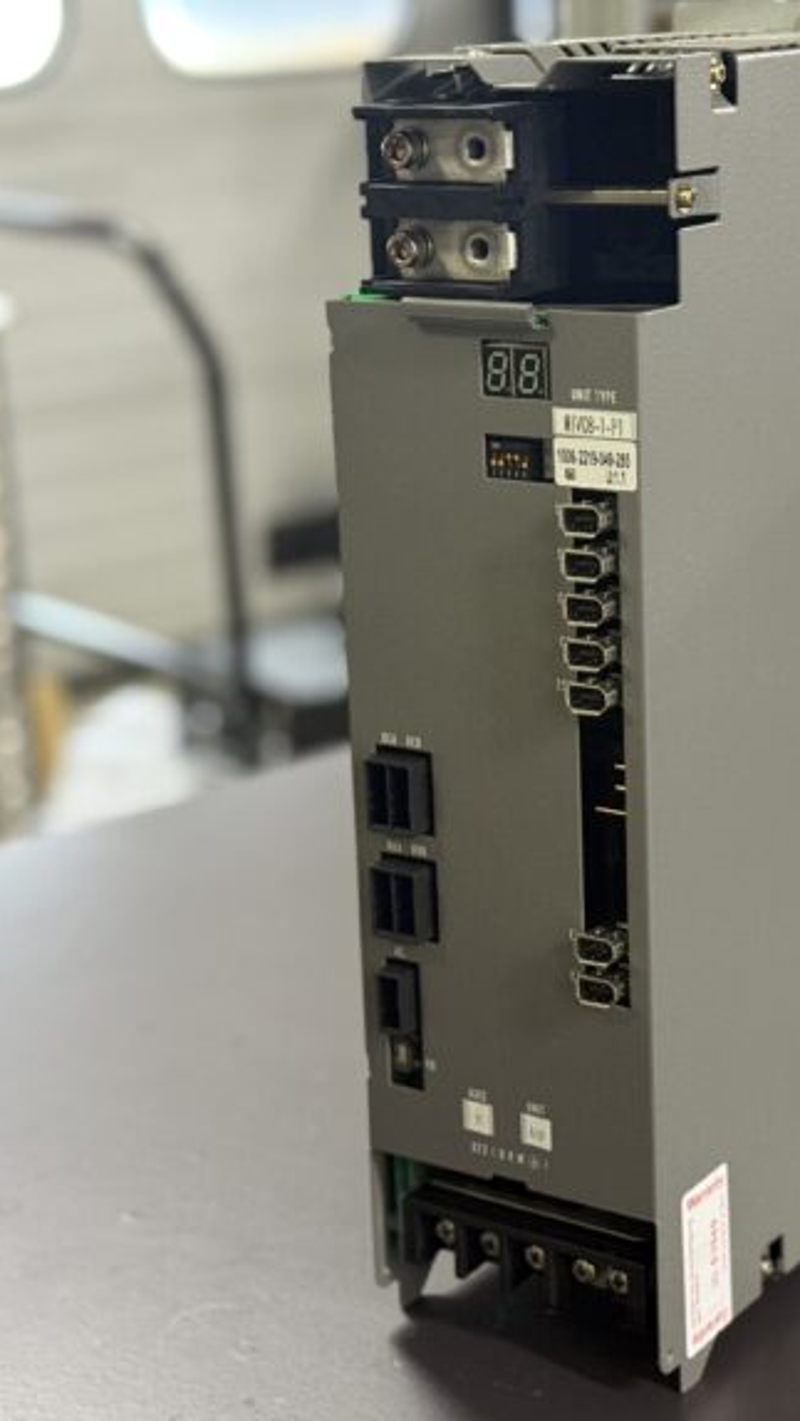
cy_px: 710
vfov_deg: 30.2
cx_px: 533
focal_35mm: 70
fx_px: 2639
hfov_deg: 17.2
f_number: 1.78
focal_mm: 6.76
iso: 250
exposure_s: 1/33
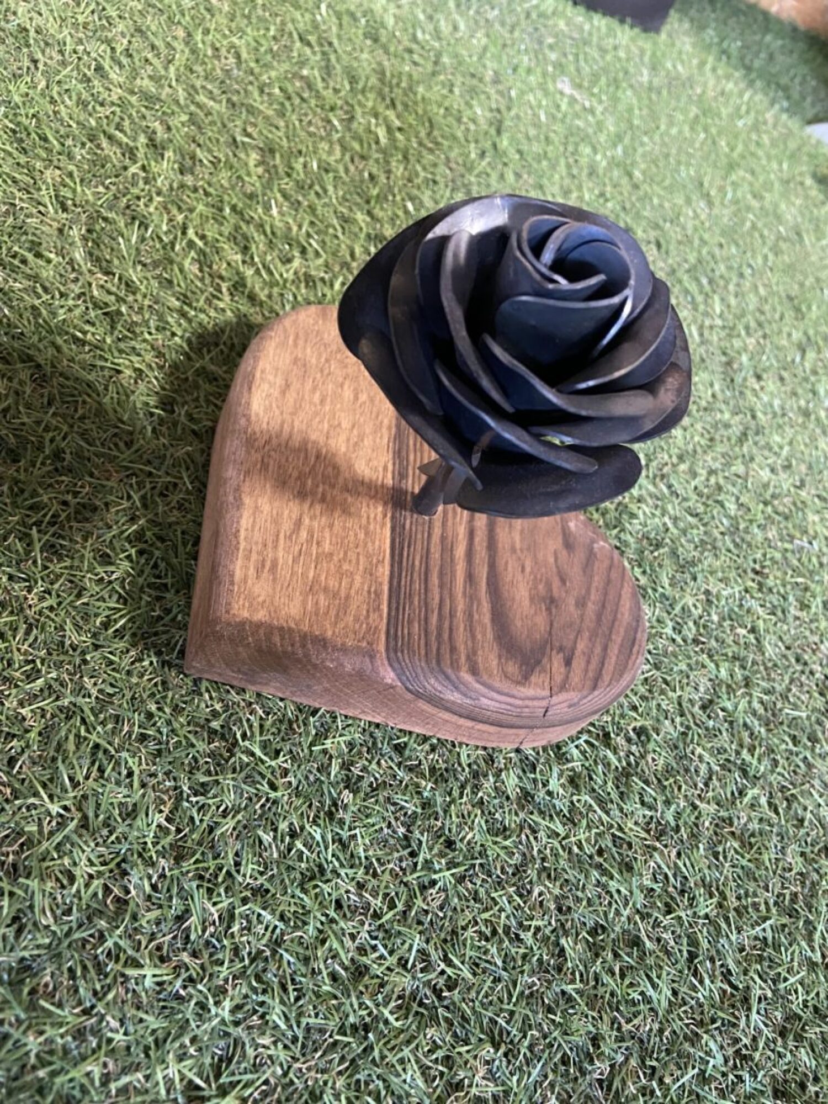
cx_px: 414
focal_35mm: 26
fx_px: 829
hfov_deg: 53.1
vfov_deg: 67.3
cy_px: 552
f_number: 1.8
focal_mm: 4.25
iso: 640
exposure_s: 1/33
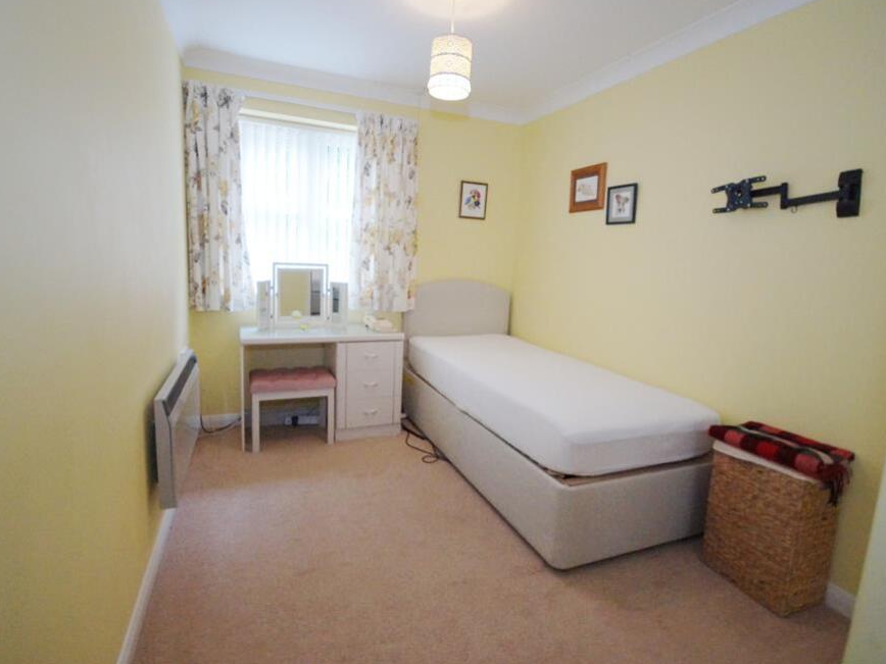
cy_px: 321
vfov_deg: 74.7
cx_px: 447
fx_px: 435
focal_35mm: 17
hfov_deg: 91.0
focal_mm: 10
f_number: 4
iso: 3200
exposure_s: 1/125
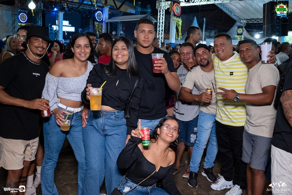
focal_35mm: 36
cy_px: 98
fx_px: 292
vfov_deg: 36.9
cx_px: 146
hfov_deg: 53.1
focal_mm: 24
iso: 2500
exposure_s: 1/125
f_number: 3.2
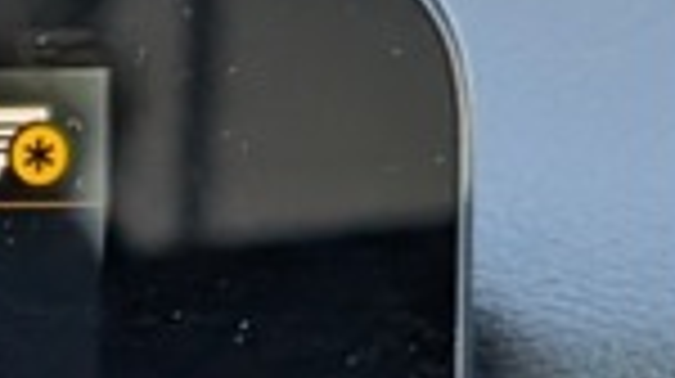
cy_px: 652
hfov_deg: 7.0
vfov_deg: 4.2
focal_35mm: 285
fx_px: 5096
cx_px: -1102
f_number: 1.68
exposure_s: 1/321
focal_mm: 6.9
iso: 151
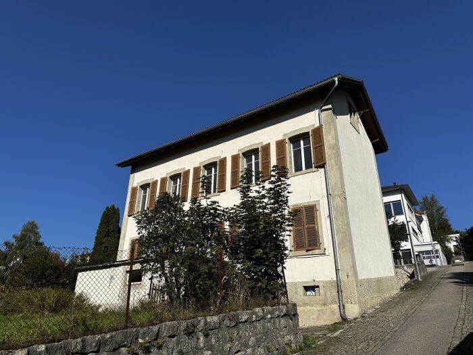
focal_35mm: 24
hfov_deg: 71.6
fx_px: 328
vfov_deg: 56.8
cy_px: 178
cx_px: 236
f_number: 1.78
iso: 80
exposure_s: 1/7576
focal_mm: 6.86
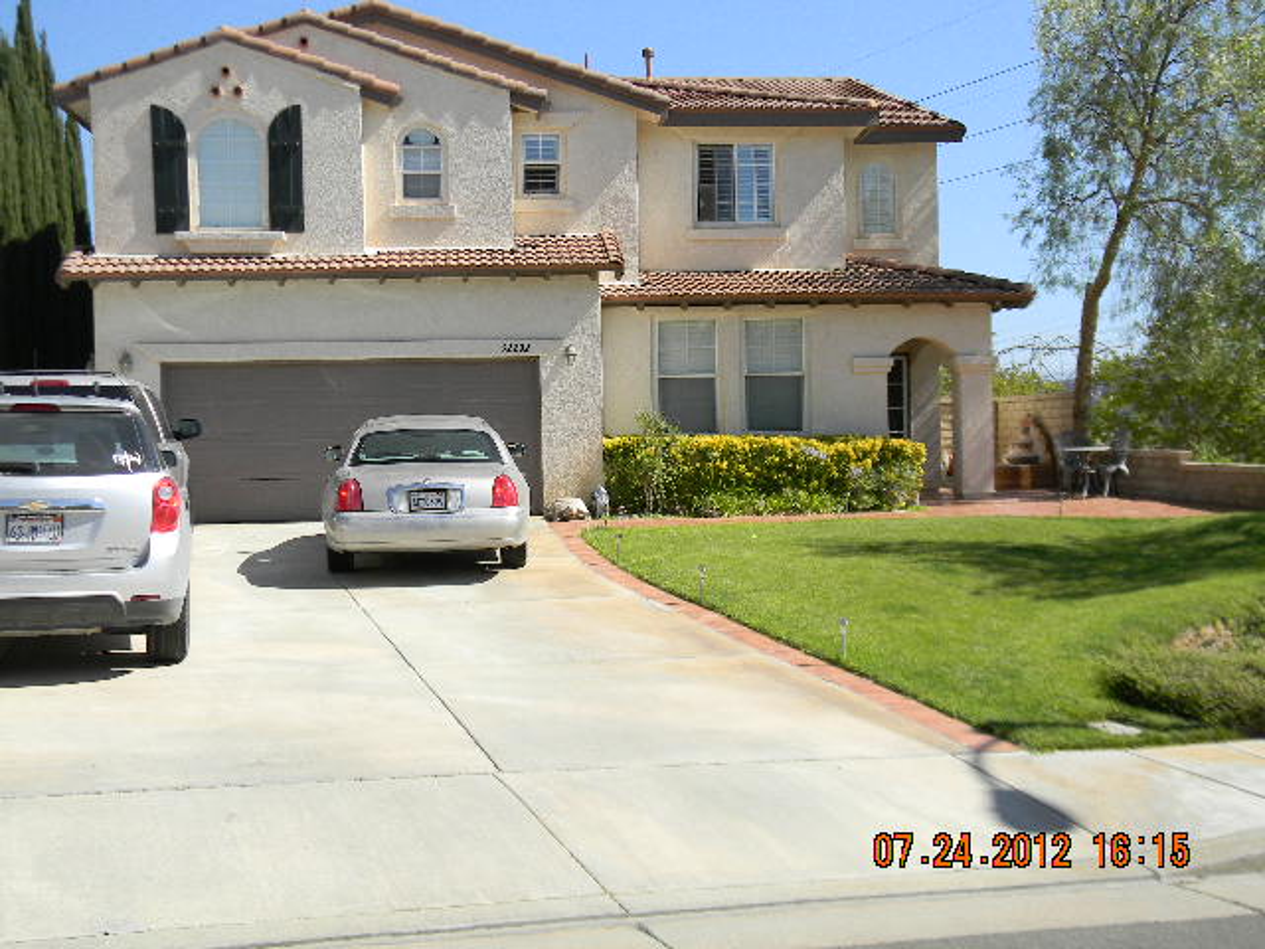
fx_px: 1498
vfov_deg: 35.1
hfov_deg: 45.8
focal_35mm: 41
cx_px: 632
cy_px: 474
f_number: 3.8
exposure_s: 1/596
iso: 80
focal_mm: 7.3
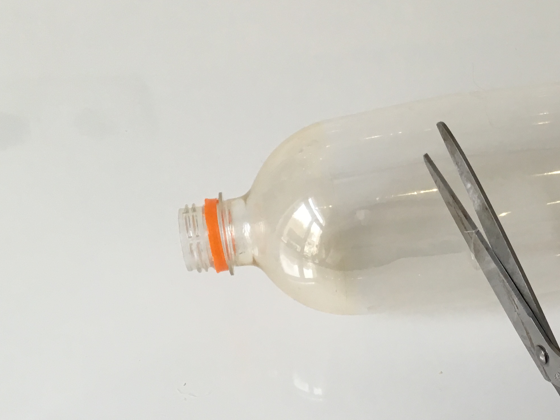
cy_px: 194
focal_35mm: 59
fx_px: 954
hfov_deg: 31.4
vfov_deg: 24.8
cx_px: 486
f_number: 2.2
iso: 40
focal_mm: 4.15
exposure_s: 1/33
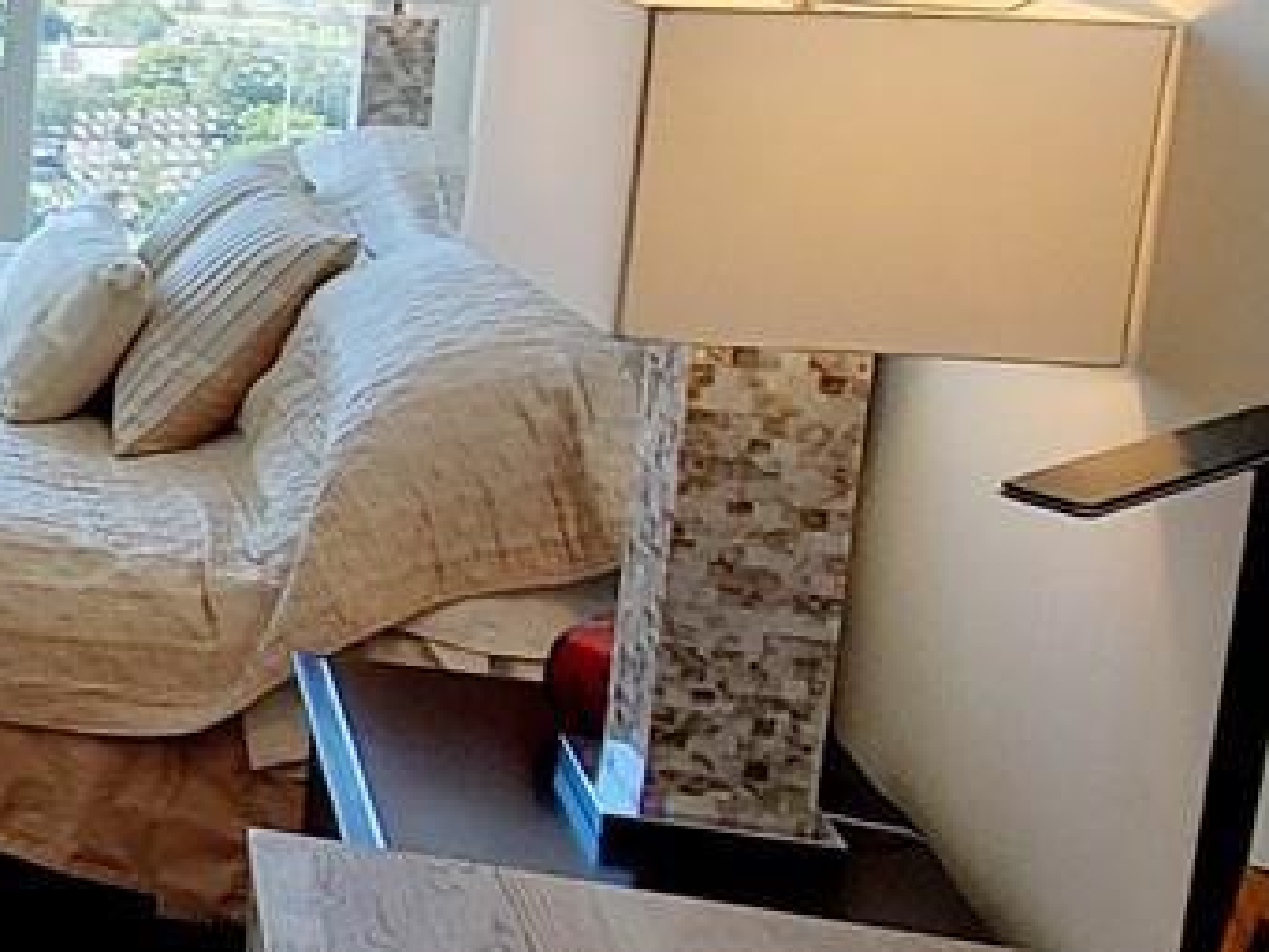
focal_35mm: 61
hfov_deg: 22.4
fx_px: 2237
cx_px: -875
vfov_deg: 23.4
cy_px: 86
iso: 50
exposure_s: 1/175
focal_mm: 1.8
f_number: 2.2
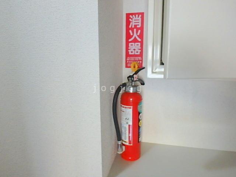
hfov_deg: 79.0
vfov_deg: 63.4
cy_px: 88
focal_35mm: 21
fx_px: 143
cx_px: 118
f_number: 3.5
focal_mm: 3.7
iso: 500
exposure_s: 1/30
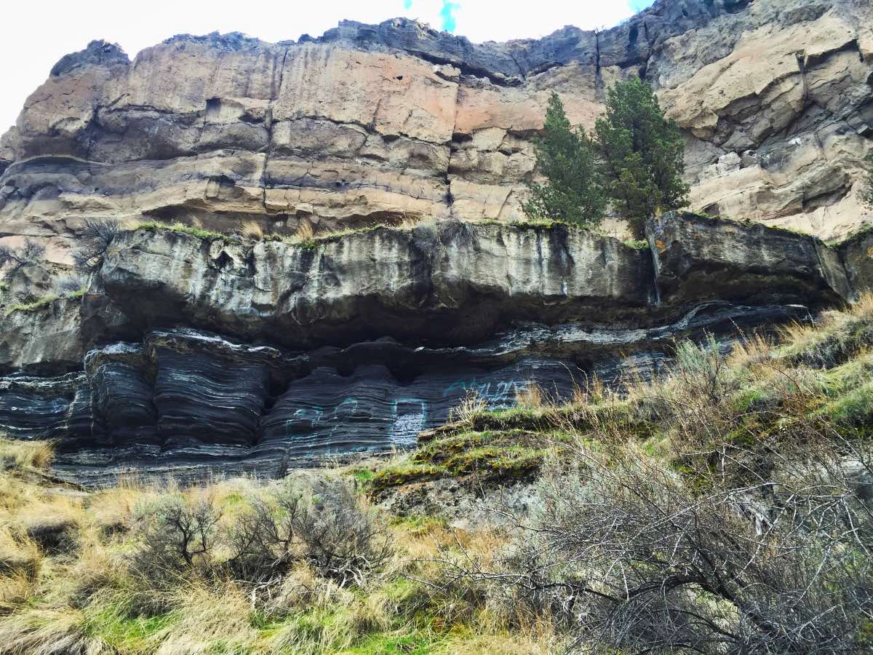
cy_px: 328
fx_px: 731
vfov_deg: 48.2
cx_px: 436
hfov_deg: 61.7
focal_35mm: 29
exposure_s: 1/241
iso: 32
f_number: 2.2
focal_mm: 4.15
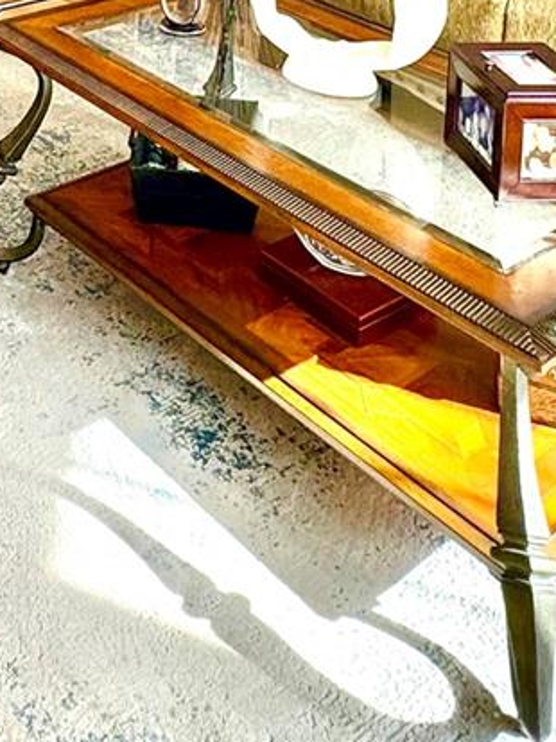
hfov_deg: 26.5
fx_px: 1115
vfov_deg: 29.1
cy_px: -249
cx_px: 4
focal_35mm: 52
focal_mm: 2.22
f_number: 2.2
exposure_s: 1/120
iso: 200
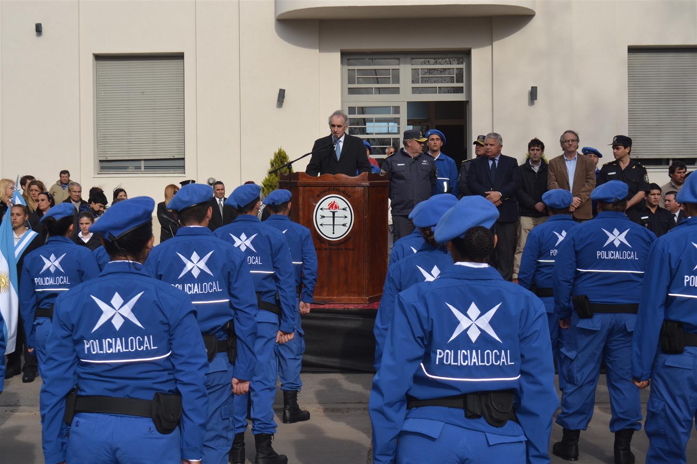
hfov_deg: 38.9
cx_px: 348
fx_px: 987
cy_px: 232
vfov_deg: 26.5
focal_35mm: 51
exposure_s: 1/200
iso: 100
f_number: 7.1
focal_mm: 34
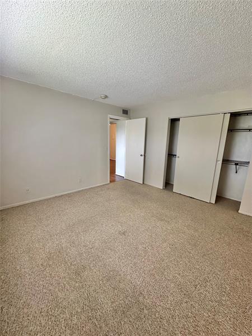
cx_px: 126
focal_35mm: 14
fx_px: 136
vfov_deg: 102.1
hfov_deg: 85.7
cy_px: 168
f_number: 2.2
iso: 250
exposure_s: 1/60
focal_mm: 2.22
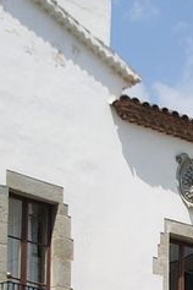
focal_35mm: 157
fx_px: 1262
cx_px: 259
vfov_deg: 12.7
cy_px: 360
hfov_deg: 8.6
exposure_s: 1/640
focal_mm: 5.8
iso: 50
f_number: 4.3
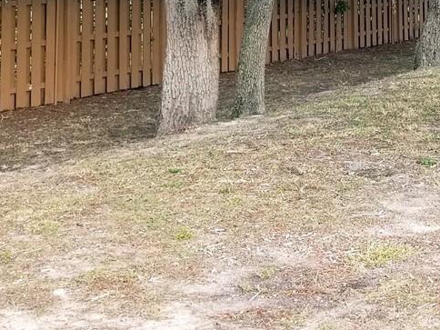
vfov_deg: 16.2
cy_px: -100
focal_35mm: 86
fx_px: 1093
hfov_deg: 22.4
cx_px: 365
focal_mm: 4.3
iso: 50
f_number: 1.7
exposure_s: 1/316
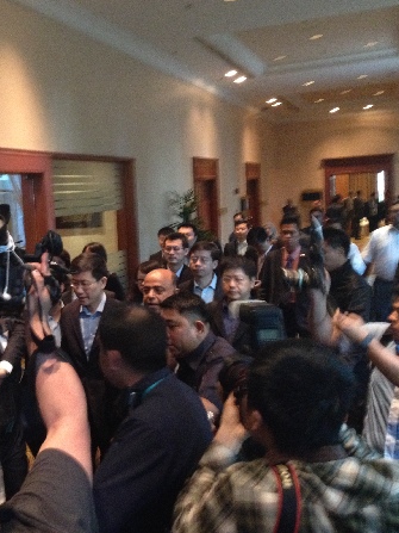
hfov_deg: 29.6
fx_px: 723
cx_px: 43
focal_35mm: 47
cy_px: 266
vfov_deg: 40.4
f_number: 2.4
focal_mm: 4.28
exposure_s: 1/15
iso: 400
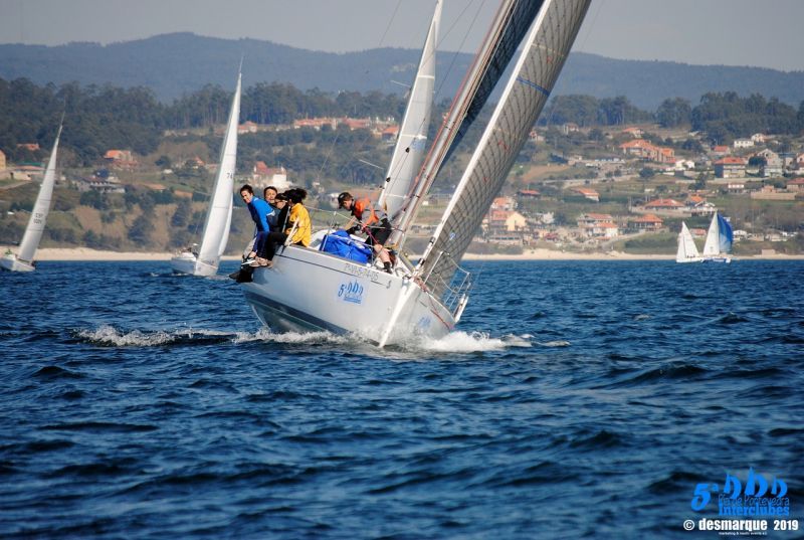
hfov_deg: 6.9
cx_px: 402
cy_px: 270
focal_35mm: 300
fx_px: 6714
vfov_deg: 4.6
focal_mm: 200
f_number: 5.6
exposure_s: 1/1000
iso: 200
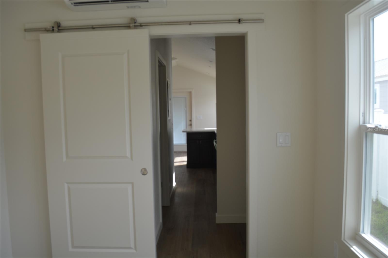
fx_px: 291
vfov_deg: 47.9
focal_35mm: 27
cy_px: 129
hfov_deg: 67.4
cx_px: 194
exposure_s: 1/125
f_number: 5.6
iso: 220
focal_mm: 18
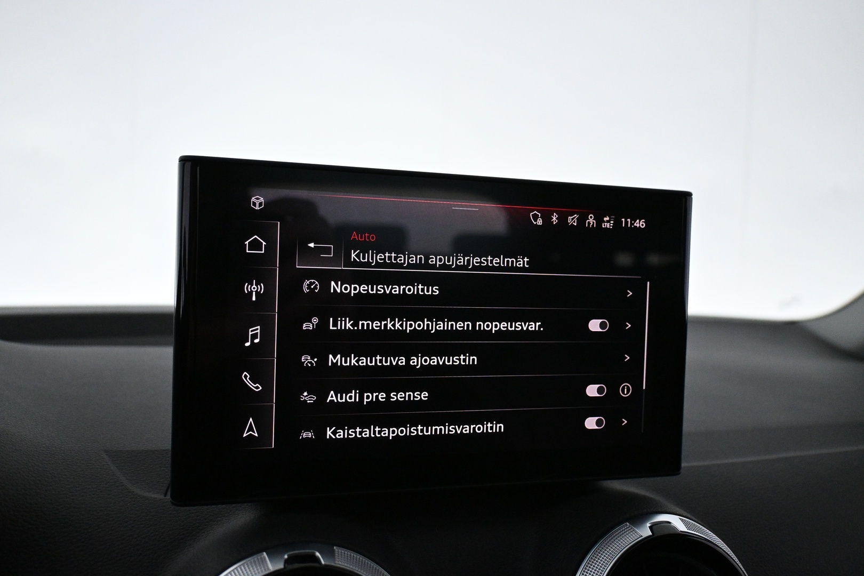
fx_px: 720
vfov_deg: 43.6
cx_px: 432
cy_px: 288
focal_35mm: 30
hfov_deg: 61.9
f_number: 3.8
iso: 4000
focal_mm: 20
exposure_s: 1/250
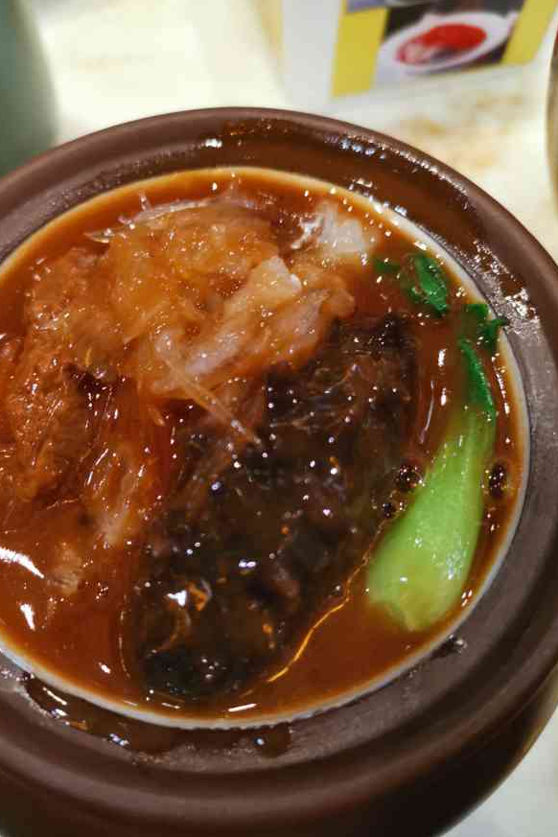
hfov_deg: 43.4
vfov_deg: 61.9
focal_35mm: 30
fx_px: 697
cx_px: 229
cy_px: 444
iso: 400
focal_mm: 5.58
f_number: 1.8
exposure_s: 1/50
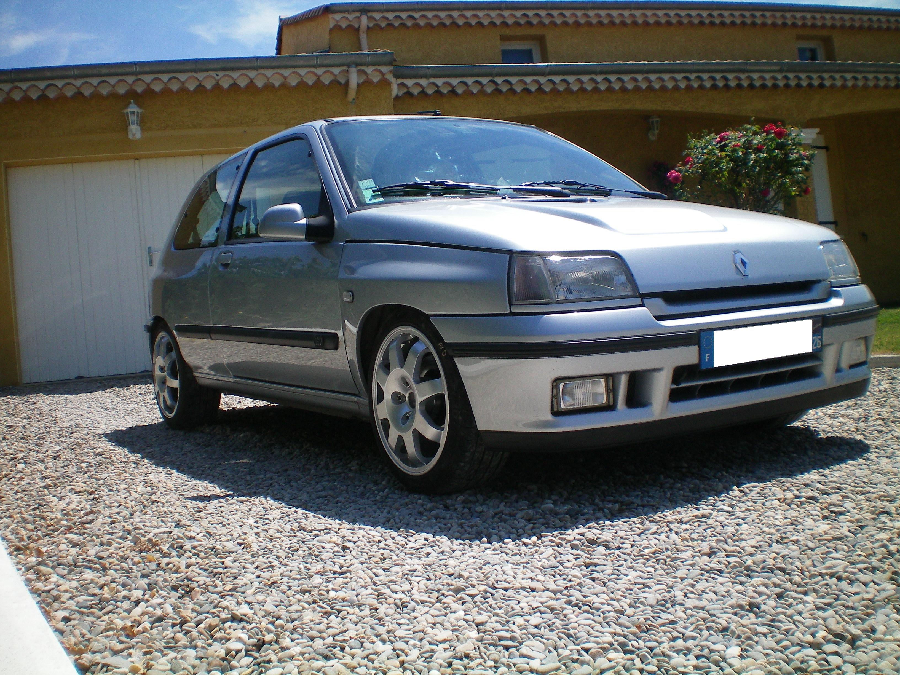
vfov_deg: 37.7
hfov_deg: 49.0
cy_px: 338
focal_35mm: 38
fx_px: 988
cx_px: 450
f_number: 4.6
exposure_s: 1/500
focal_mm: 6.3
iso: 64
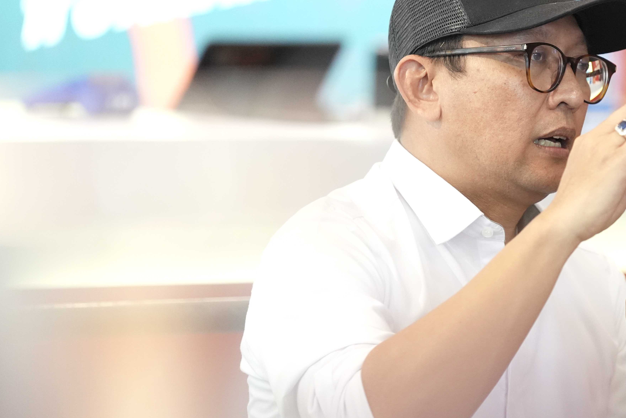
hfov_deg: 6.1
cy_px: 179
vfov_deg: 4.0
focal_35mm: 340
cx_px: 519
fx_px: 5912
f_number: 2.8
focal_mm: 200
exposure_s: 1/250
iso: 4000
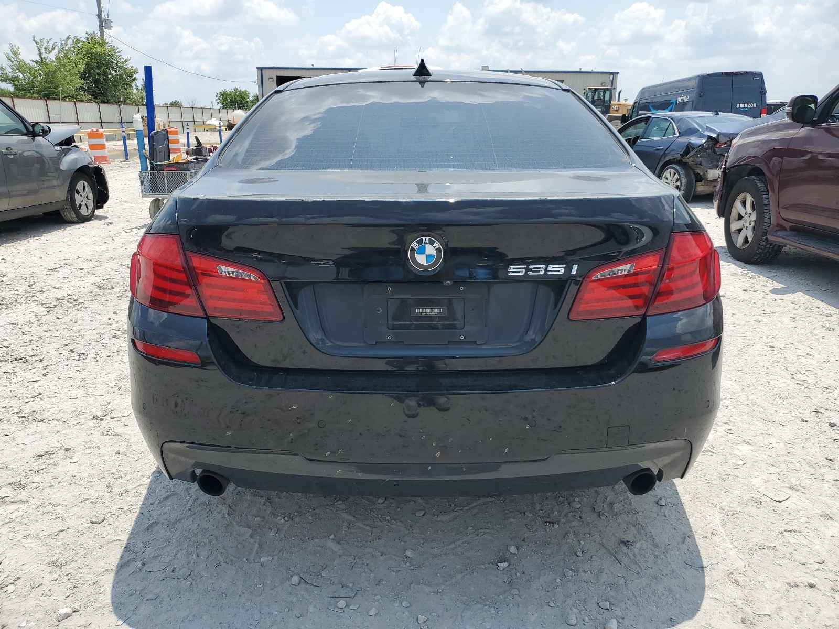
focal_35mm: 26
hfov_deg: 67.3
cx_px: 420
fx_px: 630
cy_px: 314
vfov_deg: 53.1
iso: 50
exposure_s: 1/3333
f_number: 1.5
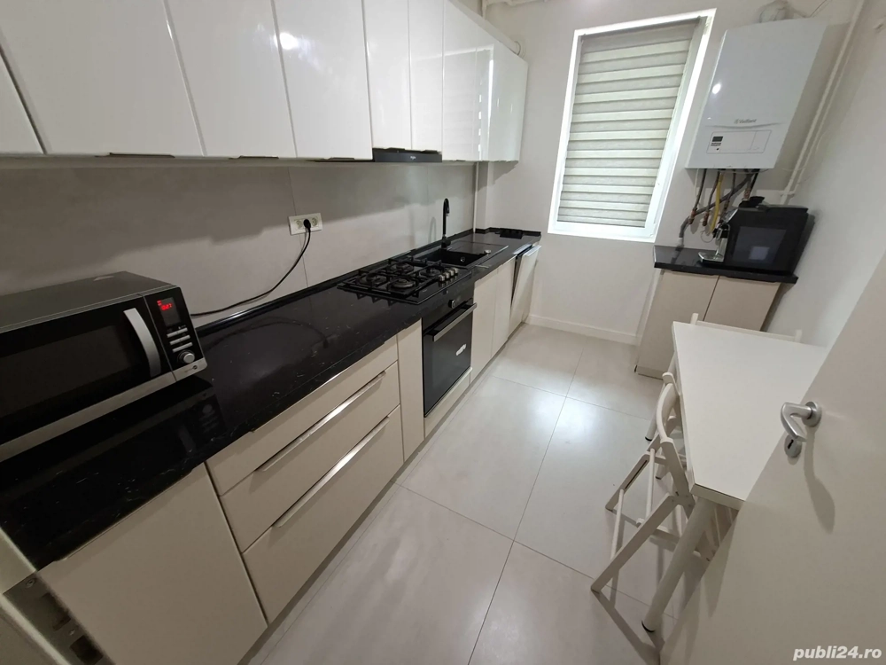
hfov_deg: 106.2
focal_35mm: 13
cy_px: 332
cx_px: 443
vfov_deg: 89.9
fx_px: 333
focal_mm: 1.74
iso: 160
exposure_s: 1/30
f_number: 2.2
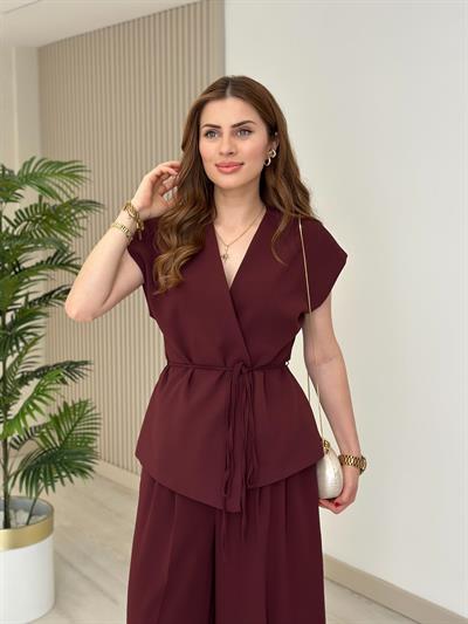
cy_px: 312
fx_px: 865
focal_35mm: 48
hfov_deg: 30.3
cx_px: 234
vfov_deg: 39.6
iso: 80
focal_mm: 6.86
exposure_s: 1/368
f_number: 1.78
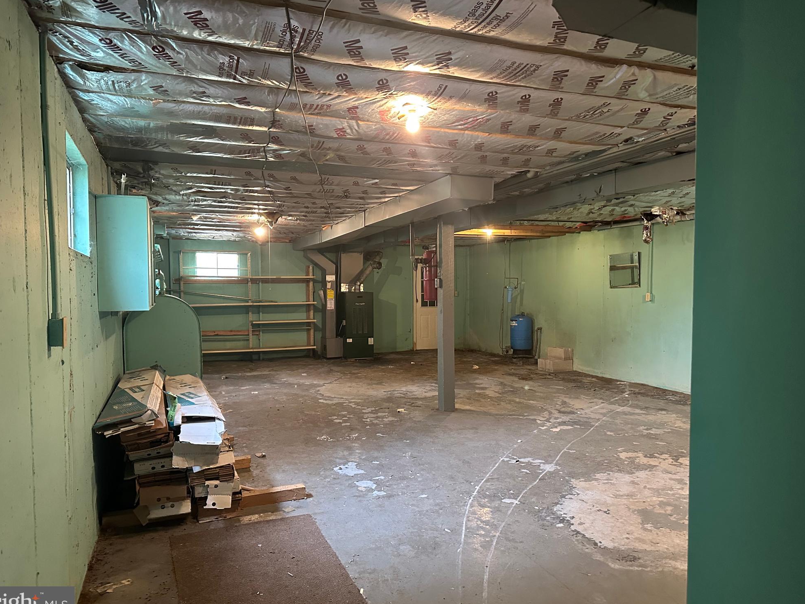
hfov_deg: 69.4
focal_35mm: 25
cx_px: 391
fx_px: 581
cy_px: 305
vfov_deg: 54.9
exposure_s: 1/60
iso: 800
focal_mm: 6.86
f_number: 1.78
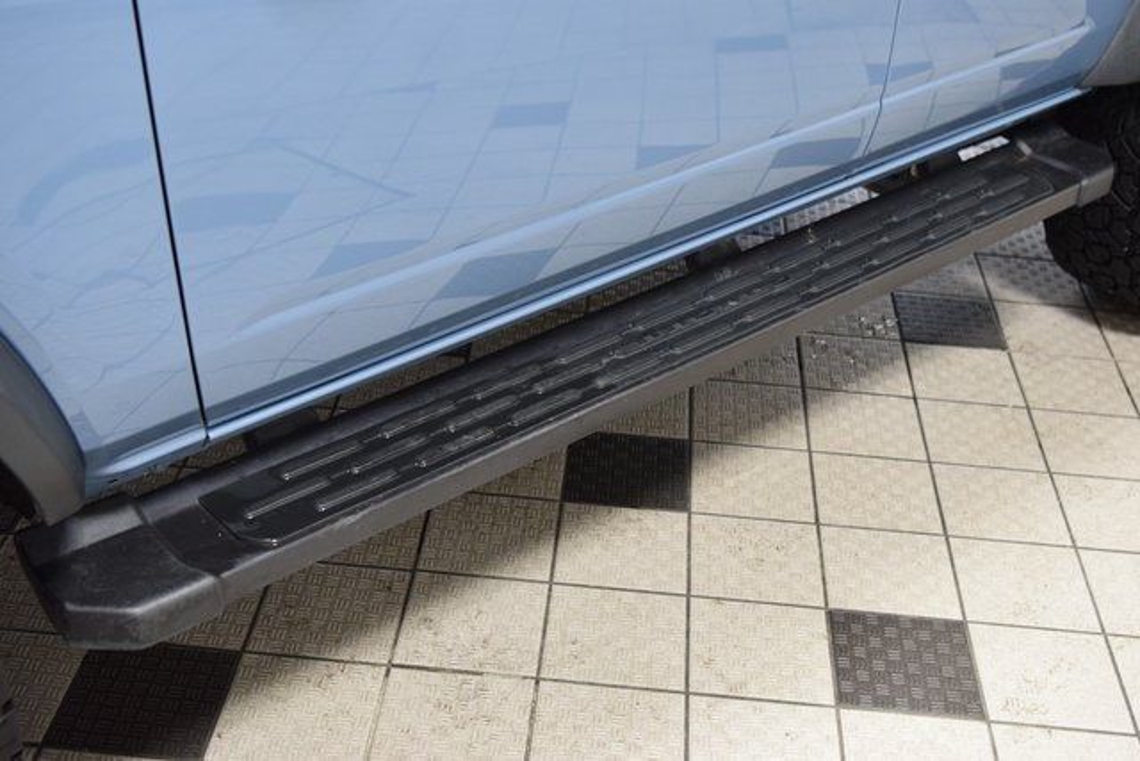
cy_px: 380
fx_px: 1520
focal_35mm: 48
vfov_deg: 28.1
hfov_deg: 41.1
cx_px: 570
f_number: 3.2
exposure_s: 1/60
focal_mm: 32
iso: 1600
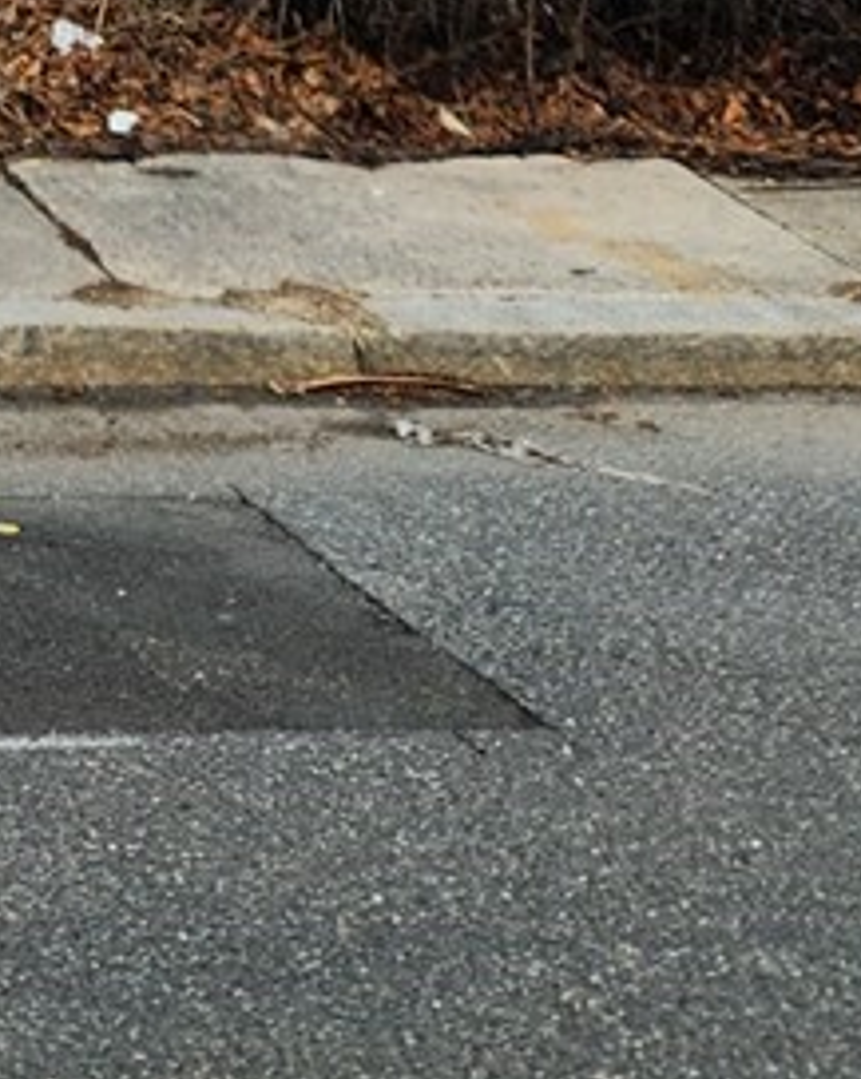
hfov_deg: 11.1
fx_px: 4052
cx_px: -805
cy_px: -1741
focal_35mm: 127
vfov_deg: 11.6
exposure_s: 1/861
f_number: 1.8
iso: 20
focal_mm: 5.4
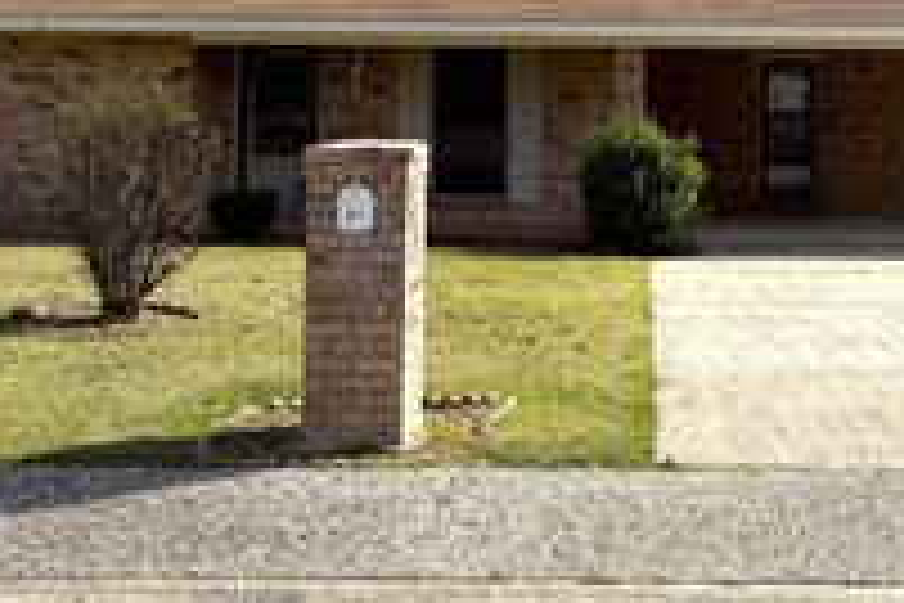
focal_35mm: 62
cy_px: 11
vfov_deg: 21.2
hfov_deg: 32.0
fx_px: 1557
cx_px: 639
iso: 80
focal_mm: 6.76
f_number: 1.78
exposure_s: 1/4975
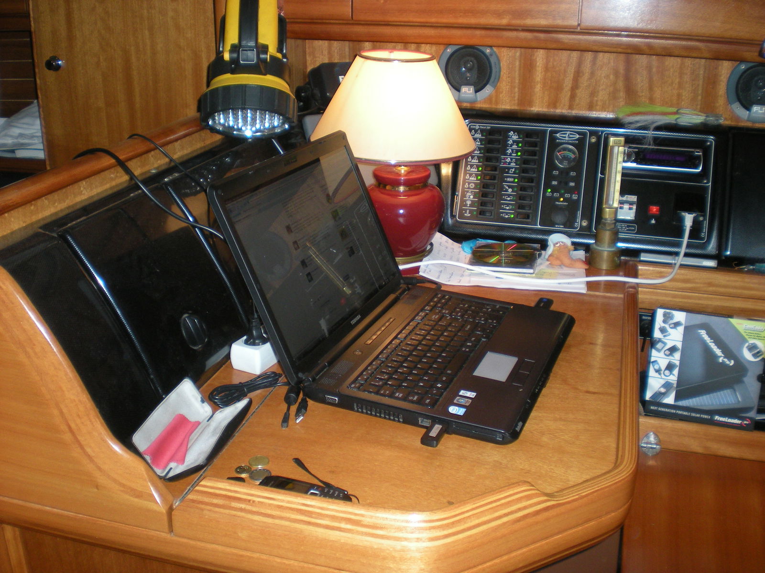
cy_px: 286
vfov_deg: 37.7
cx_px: 382
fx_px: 840
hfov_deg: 49.0
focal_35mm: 38
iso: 154
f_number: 3.1
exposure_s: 1/60
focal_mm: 6.3
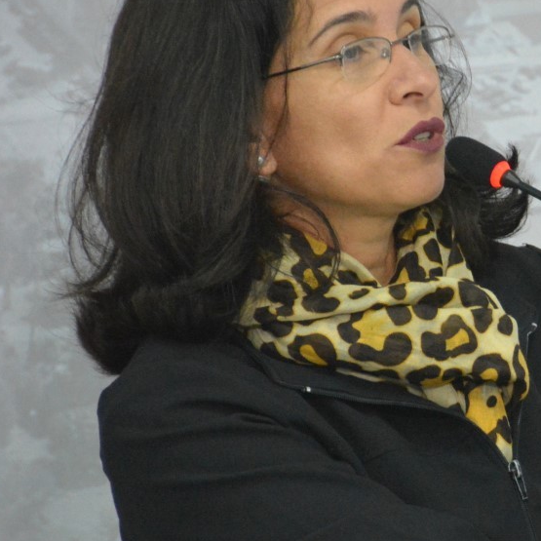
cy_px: 281
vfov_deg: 2.8
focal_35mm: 631
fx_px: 11157
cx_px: 684
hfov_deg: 2.8
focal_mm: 170
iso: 3200
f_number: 5.6
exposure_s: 1/125
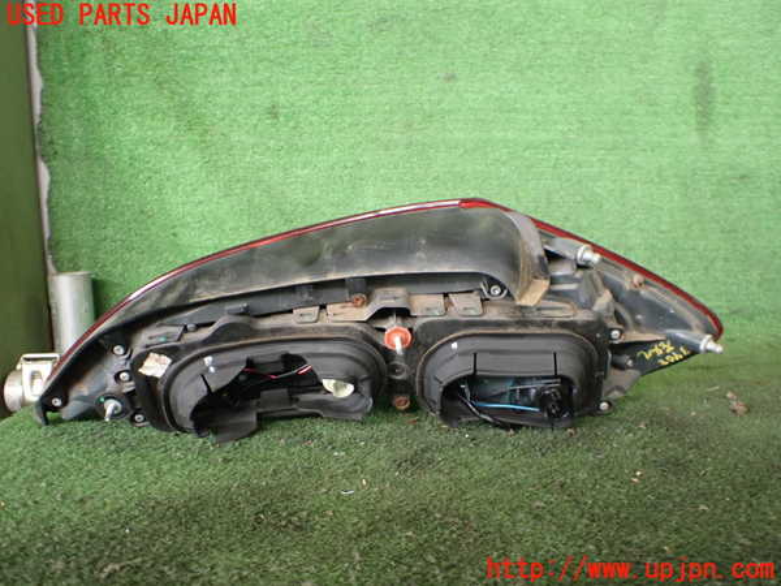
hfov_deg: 60.0
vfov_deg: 46.8
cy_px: 293
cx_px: 390
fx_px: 677
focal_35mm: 30
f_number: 2.3
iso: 800
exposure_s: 1/100
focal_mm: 5.4
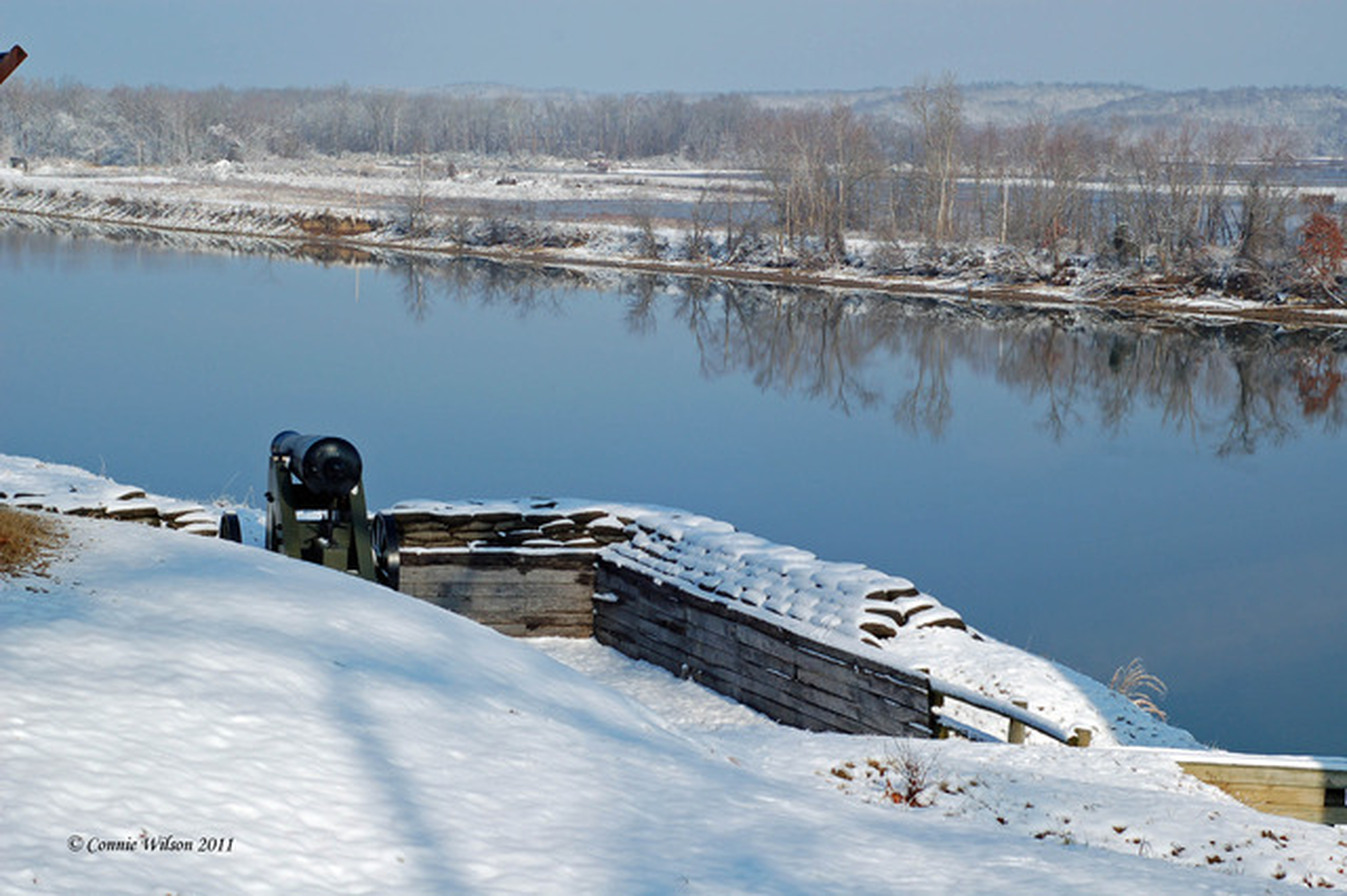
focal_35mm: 75
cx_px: 674
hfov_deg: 27.0
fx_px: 2805
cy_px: 448
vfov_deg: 18.2
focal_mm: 50
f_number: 11
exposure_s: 1/500
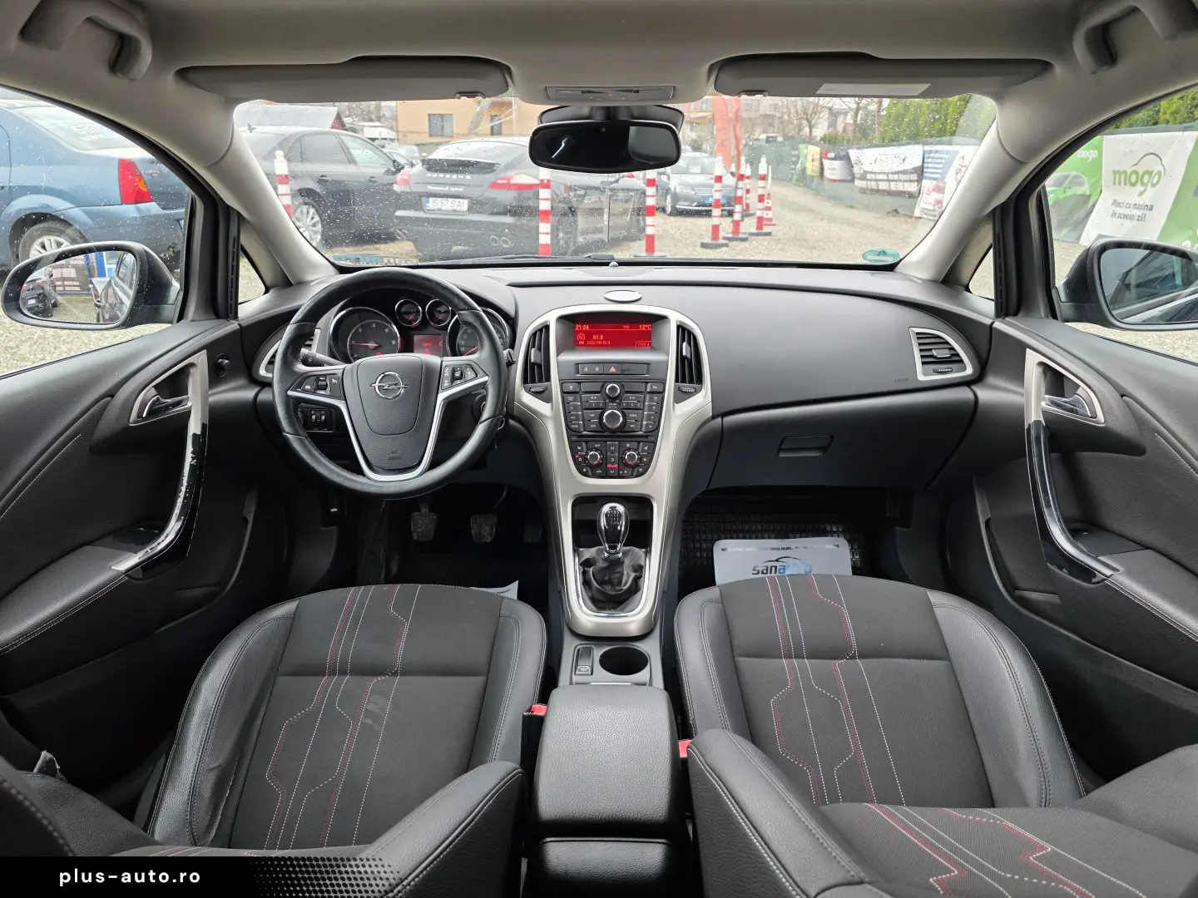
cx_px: 599
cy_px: 449
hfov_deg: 73.9
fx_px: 796
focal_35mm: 23
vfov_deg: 58.9
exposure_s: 1/180
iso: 80
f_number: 1.7
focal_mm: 6.3
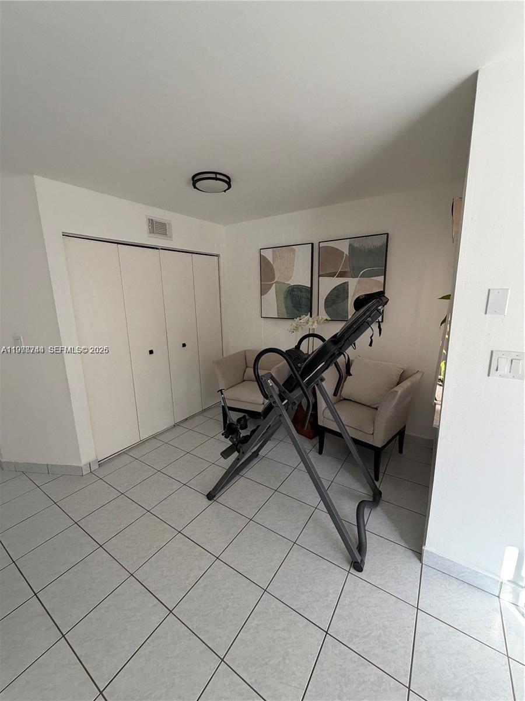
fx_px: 283
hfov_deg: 85.7
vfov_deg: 102.1
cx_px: 262
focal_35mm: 14
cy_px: 350
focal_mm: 2.22
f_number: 2.2
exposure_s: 1/121
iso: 250
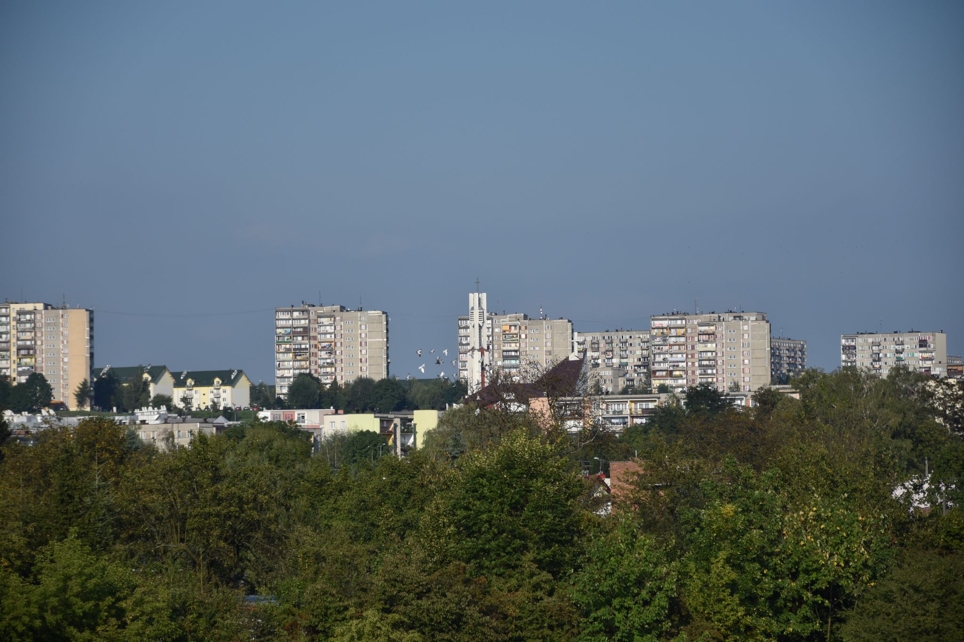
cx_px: 482
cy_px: 321
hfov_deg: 13.0
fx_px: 4217
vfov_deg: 8.7
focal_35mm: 158
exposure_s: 1/1000
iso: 100
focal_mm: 105
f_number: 5.6
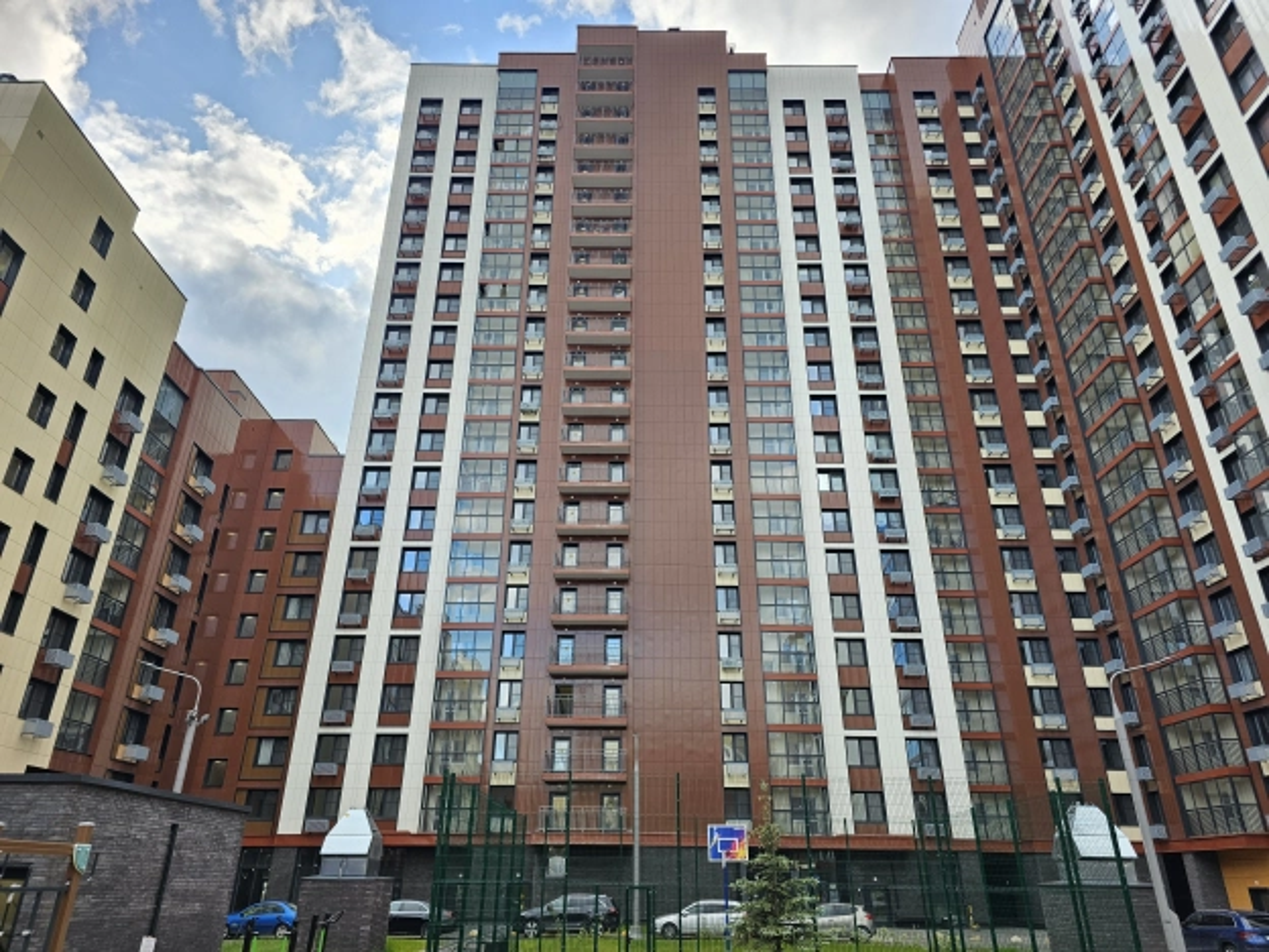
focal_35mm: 23
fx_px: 843
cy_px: 476
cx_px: 634
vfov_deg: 58.9
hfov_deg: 73.9
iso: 25
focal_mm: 6.3
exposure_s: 1/180
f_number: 1.7
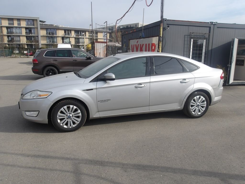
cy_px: 92
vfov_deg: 51.4
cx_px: 122
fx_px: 191
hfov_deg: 65.3
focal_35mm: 27
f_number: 10.4
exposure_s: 1/141
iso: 100
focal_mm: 4.9
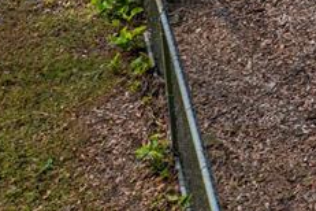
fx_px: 1088
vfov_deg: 10.0
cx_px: 661
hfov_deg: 13.7
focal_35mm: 124
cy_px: -249
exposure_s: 1/240
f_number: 3.5
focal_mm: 10.26
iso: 100
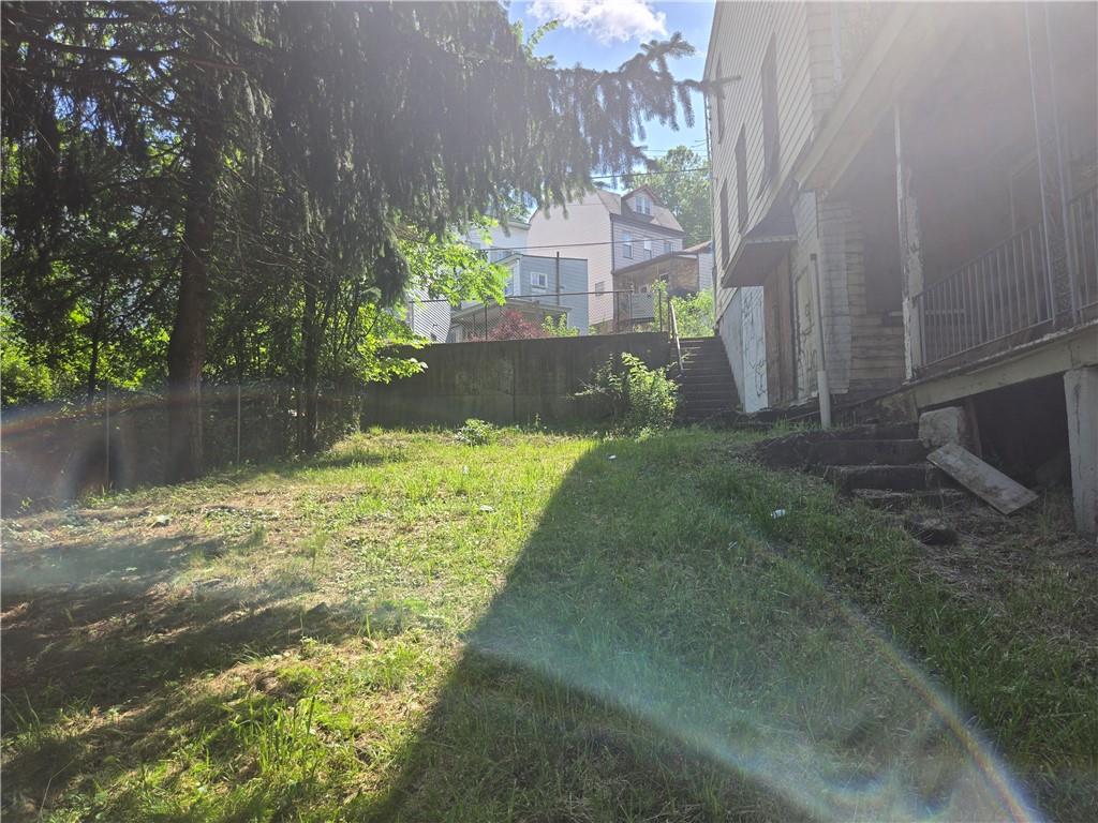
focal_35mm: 23
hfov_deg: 73.9
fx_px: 730
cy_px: 412
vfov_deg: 58.9
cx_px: 549
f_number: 1.8
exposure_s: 1/922
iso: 25
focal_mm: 5.4
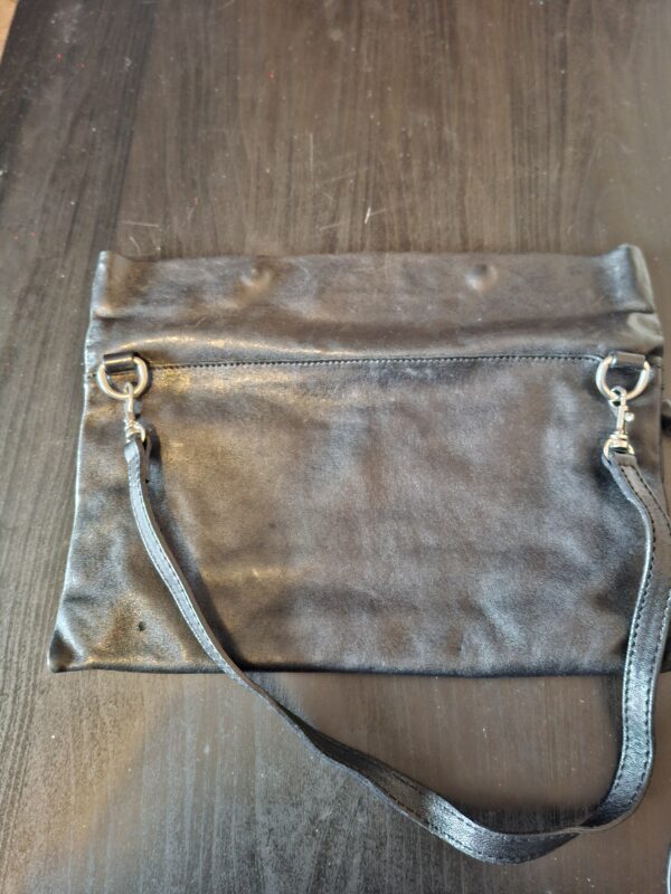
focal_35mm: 23
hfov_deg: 58.9
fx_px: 594
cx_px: 336
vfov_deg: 73.9
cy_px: 447
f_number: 1.8
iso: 1250
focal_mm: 5.54
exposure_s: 1/8
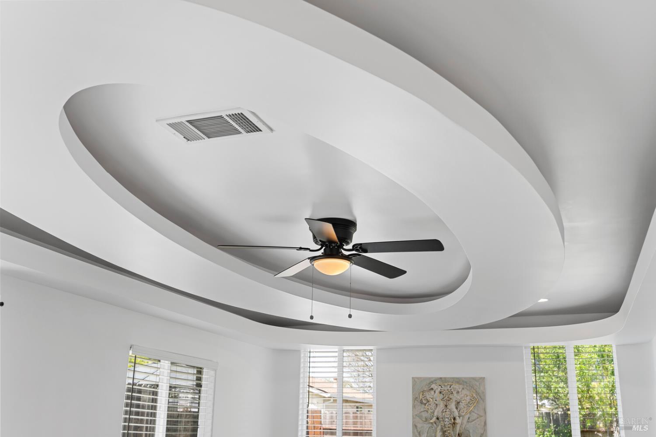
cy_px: 218
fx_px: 674
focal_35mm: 37
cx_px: 328
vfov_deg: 35.9
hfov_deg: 51.9
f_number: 7.1
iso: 125
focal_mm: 37
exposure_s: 1/3
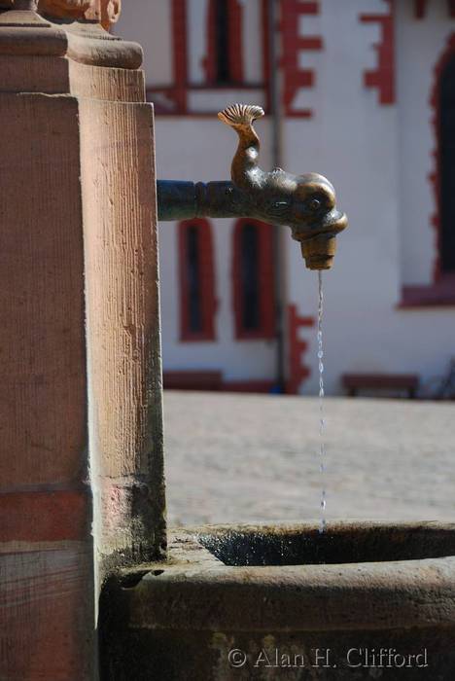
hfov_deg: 13.1
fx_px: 1987
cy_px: 340
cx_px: 228
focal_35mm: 105
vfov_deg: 19.4
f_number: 5
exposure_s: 1/400
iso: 110
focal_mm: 70
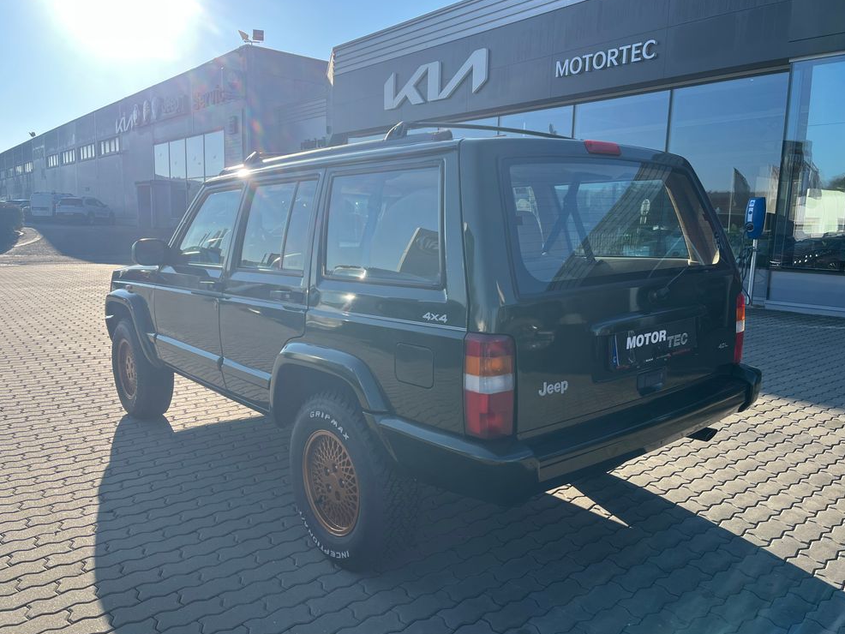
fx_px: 659
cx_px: 438
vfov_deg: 51.4
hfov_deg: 65.3
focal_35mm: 27
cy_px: 318
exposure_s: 1/1992
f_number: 1.6
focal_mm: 5.1
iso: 50
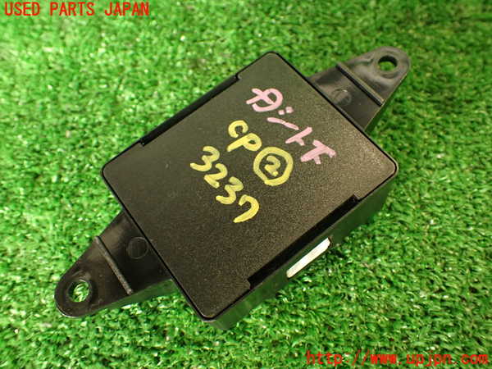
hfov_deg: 56.8
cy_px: 184
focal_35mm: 32
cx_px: 246
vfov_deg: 44.2
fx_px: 455
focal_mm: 5.79
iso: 250
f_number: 2.4
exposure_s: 1/30
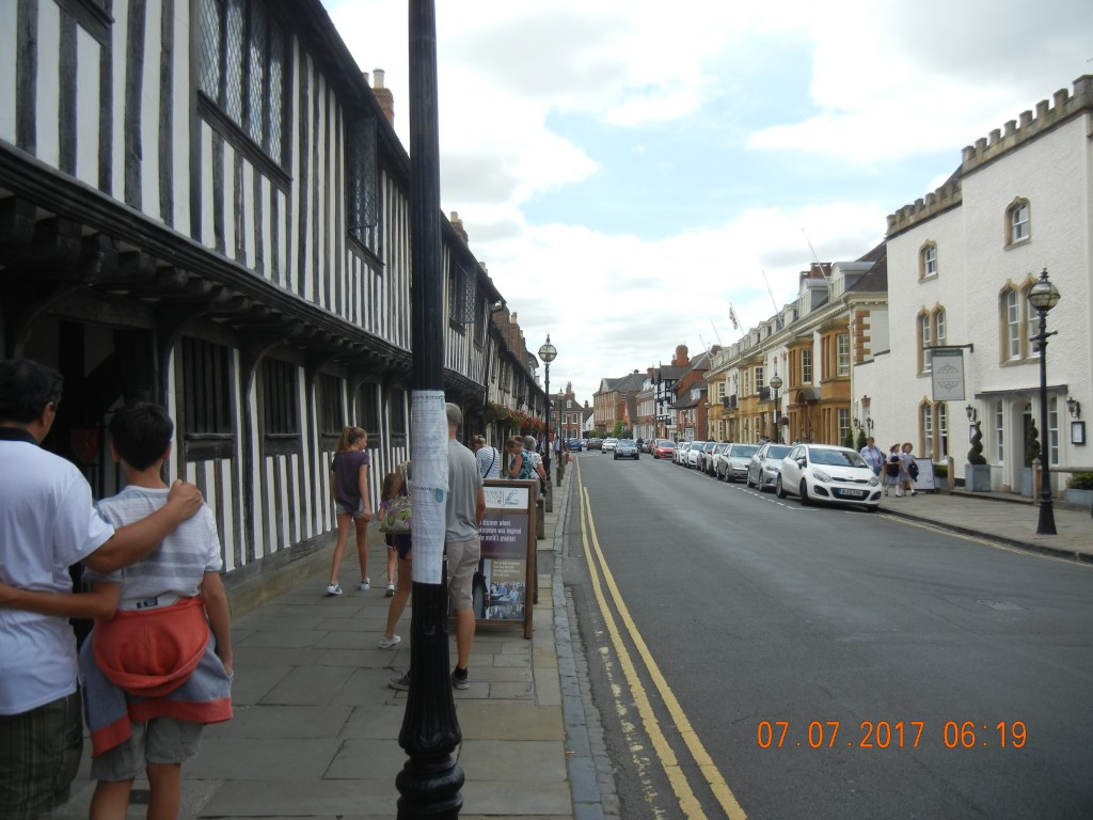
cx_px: 546
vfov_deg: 46.8
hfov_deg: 60.0
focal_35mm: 30
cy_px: 410
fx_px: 947
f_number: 7
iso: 160
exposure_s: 1/264
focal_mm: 5.4
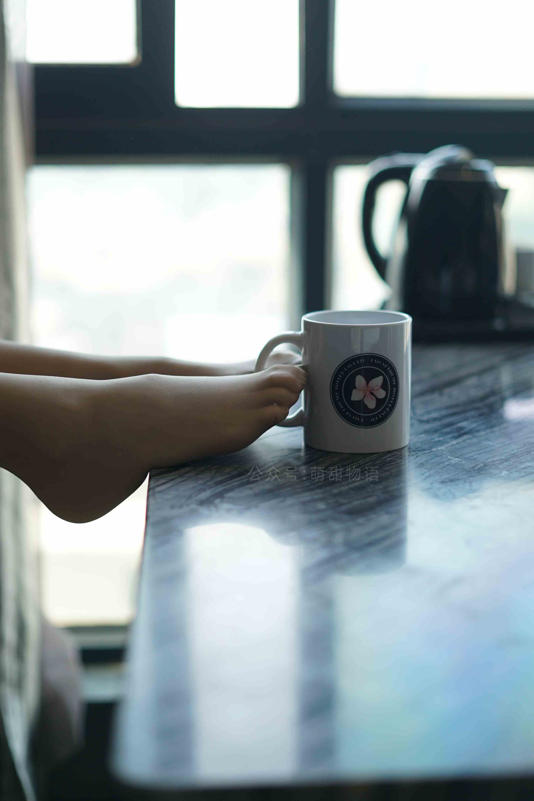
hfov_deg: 26.5
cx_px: 268
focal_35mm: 51
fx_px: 1135
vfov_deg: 38.9
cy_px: 396
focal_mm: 50
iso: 400
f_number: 2
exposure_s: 1/640
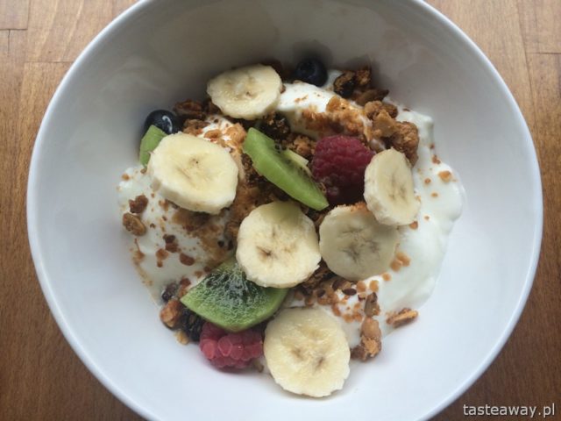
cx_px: 280
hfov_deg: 60.0
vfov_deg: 46.8
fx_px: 486
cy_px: 210
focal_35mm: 30
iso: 32
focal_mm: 4.12
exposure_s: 1/334
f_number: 2.2
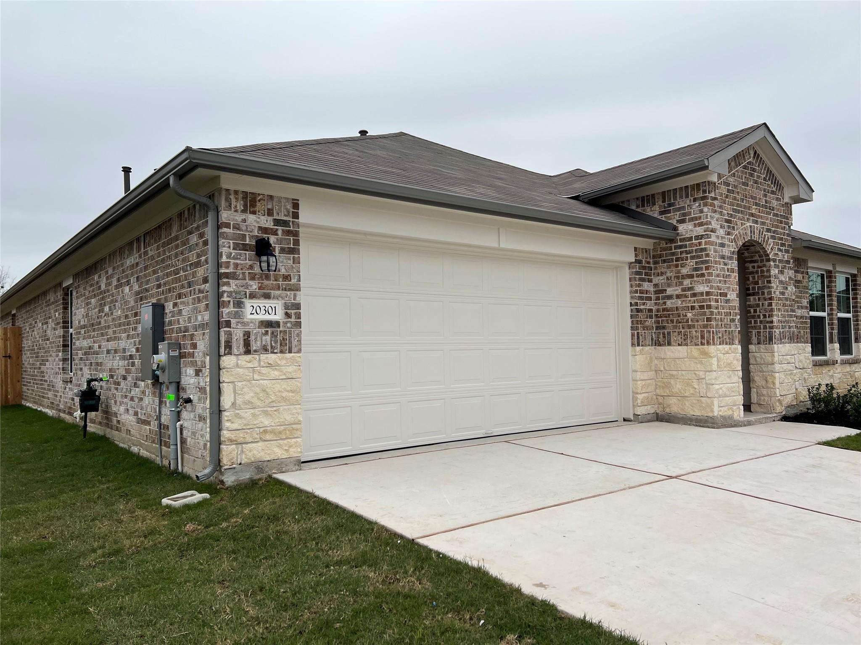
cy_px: 322
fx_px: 647
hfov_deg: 67.3
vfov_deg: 53.1
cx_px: 430
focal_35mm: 26
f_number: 1.5
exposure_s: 1/3257
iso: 50
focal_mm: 5.7
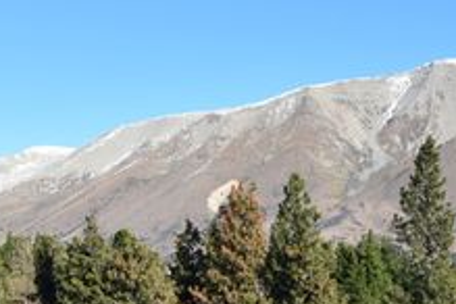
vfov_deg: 13.5
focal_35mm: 100
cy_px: 312
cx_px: -85
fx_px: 1263
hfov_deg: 19.3
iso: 200
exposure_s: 1/400
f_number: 10
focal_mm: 19
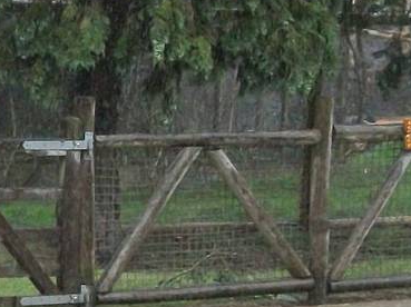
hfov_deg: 8.7
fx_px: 2574
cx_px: -351
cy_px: 278
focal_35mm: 217
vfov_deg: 6.8
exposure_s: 1/500
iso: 452
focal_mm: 8.8
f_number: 3.6
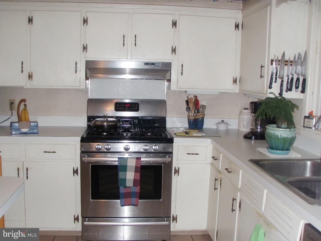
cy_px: 120
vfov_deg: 37.7
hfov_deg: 49.0
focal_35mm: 38
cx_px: 160
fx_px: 352
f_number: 3.5
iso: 125
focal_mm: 6.7
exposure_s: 1/30
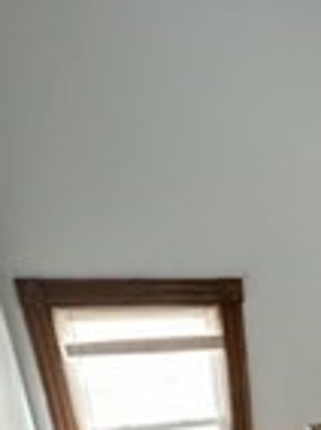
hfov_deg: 28.8
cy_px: 569
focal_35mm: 44
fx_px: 546
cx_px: 376
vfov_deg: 31.9
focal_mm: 1.57
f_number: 1.8
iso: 400
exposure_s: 1/60
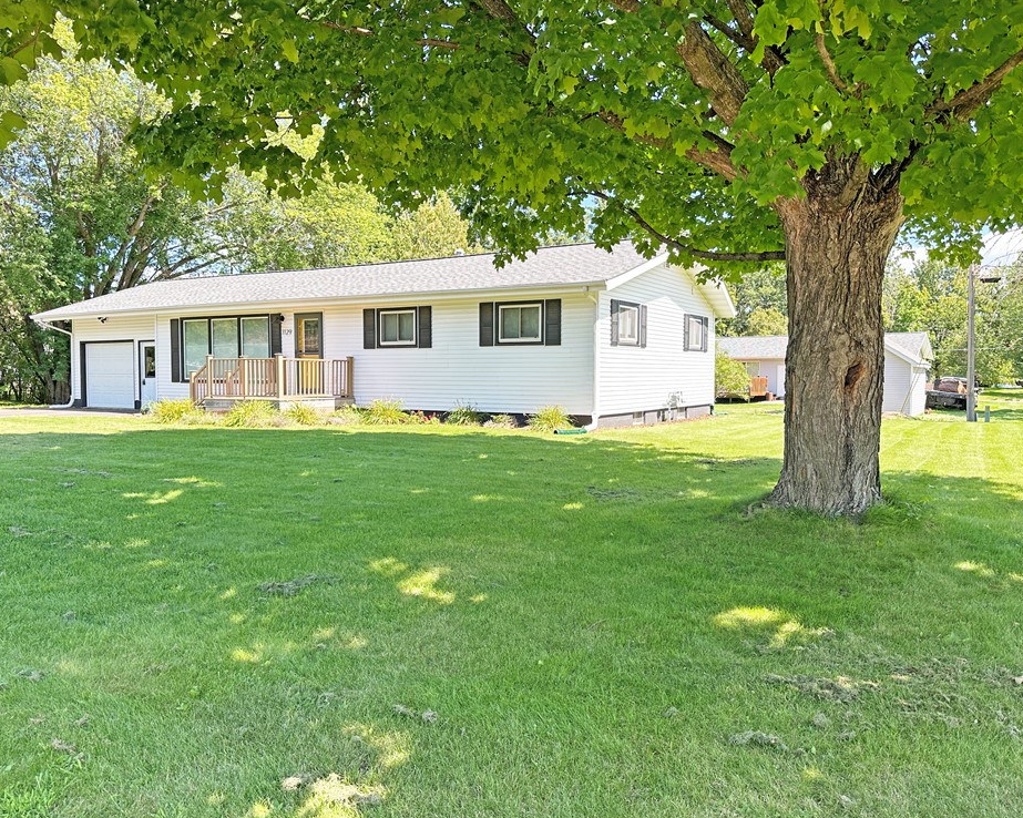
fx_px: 787
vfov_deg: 54.9
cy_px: 405
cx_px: 504
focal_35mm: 26
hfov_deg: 66.0
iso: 80
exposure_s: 1/829
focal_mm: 6.86
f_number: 1.78
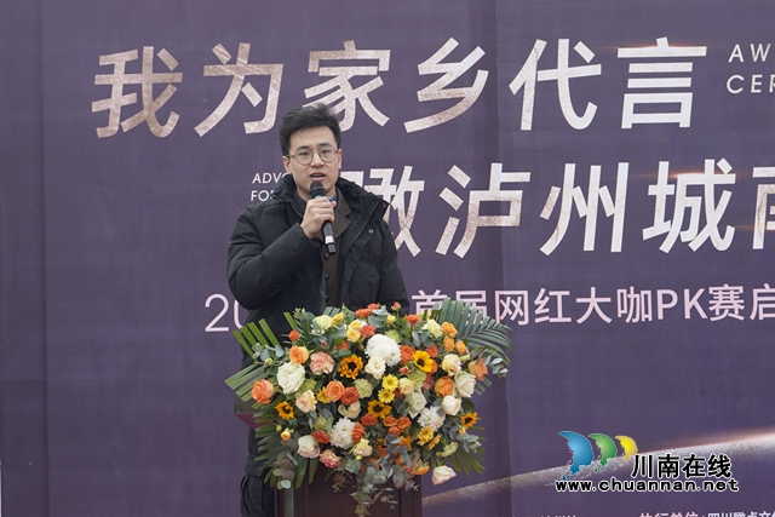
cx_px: 388
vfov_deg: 11.6
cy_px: 258
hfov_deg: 17.3
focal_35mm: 118
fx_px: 2541
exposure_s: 1/400
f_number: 6.3
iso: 400
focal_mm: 79
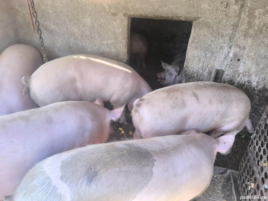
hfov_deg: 73.9
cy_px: 100
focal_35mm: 23
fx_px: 178
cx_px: 134
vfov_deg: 58.9
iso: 400
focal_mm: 6.14
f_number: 1.65
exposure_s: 1/50
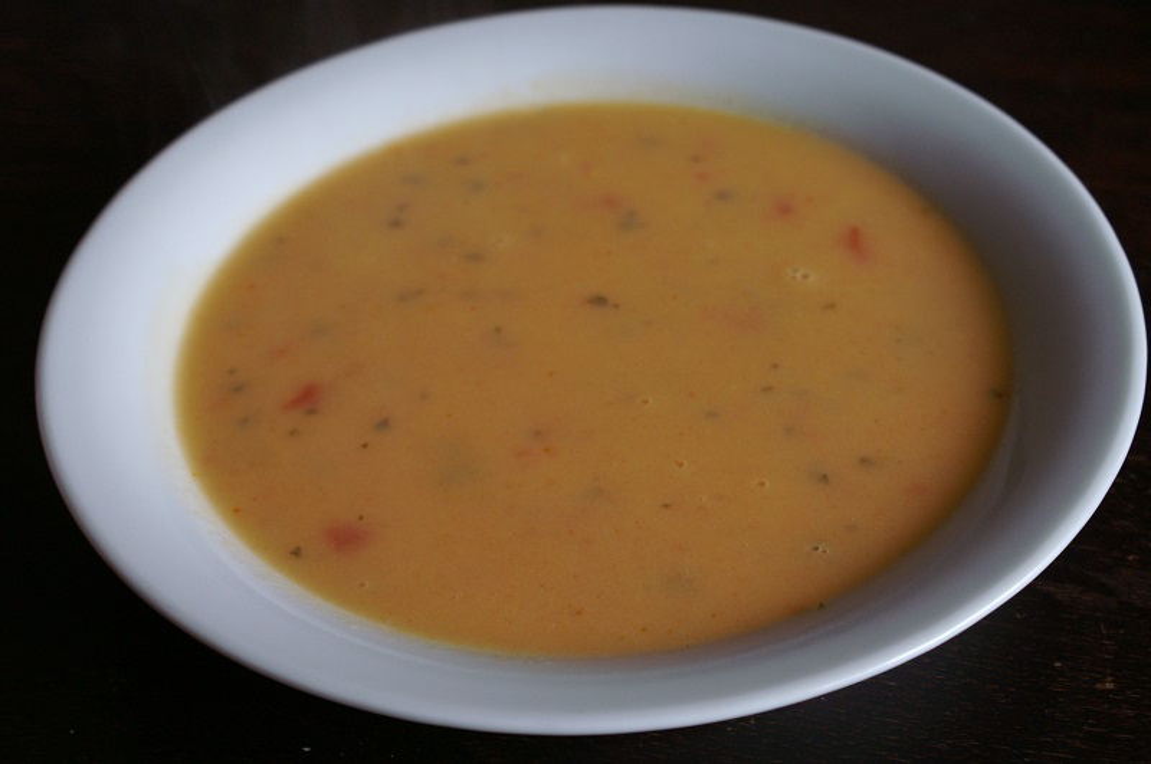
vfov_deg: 20.1
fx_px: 2155
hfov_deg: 29.9
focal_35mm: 68
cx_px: 576
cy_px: 382
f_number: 5.6
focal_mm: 45
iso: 800
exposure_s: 1/30
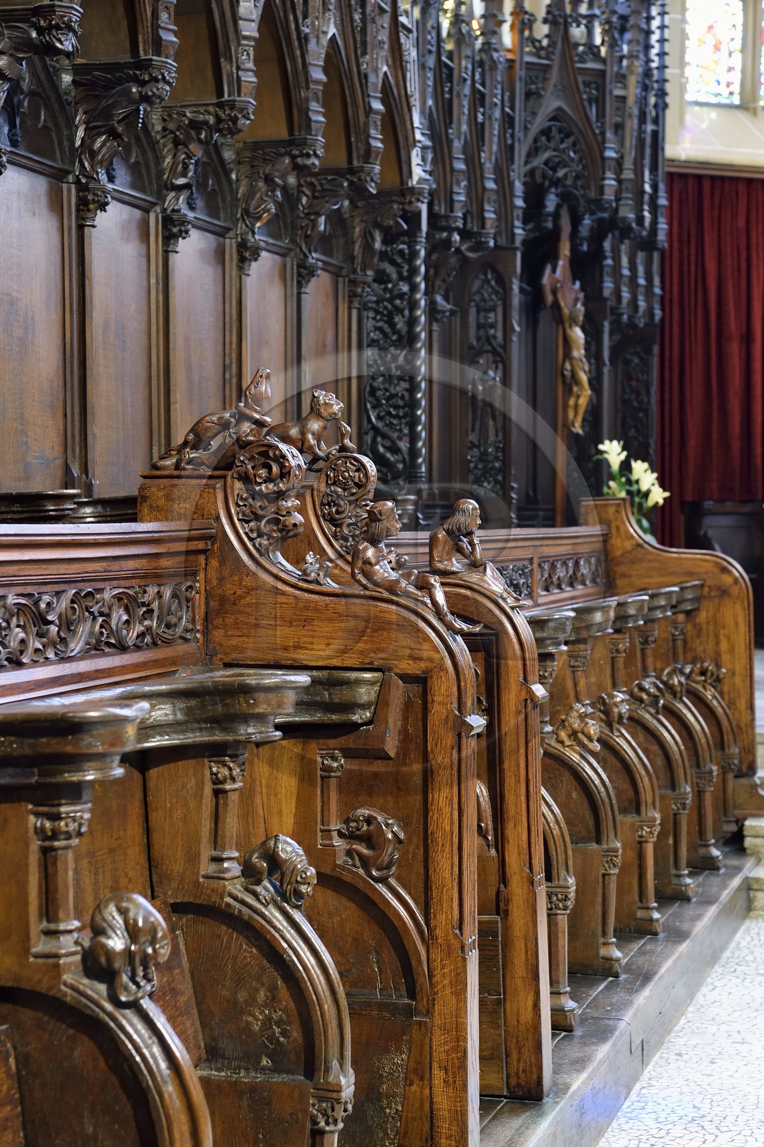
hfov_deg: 21.9
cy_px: 574
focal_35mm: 62
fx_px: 1975
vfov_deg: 32.4
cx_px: 382
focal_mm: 62
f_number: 5.6
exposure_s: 1/10
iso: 1600
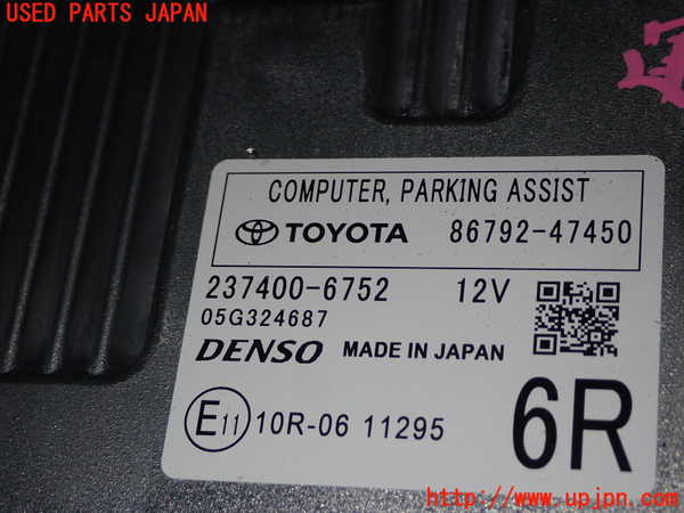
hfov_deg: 25.3
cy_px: 256
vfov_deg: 19.1
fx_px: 1521
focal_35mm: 77
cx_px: 342
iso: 200
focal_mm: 13.65
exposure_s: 1/80
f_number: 13
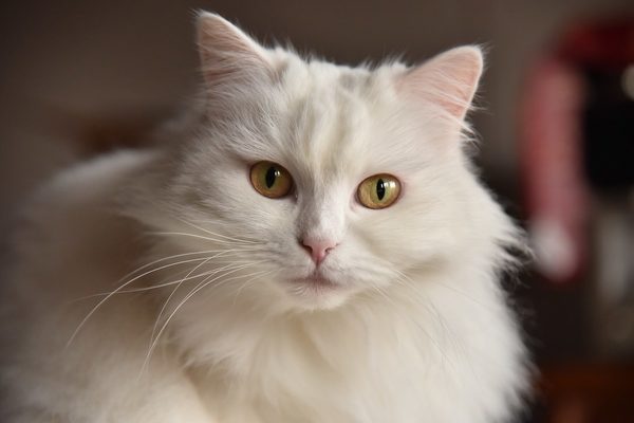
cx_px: 317
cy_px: 212
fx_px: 2113
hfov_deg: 17.1
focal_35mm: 120
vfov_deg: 11.4
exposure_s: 1/500
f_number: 4
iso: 1600
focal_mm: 120
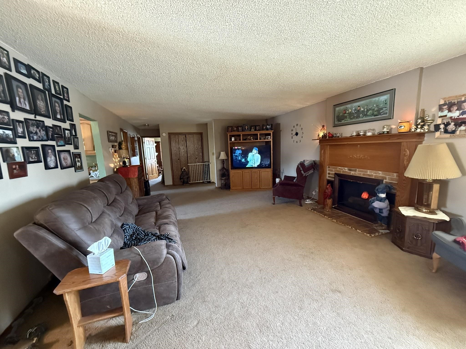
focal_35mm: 14
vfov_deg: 85.7
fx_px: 188
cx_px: 233
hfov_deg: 102.1
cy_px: 174
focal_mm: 2.22
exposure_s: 1/40
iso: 1250
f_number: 2.2
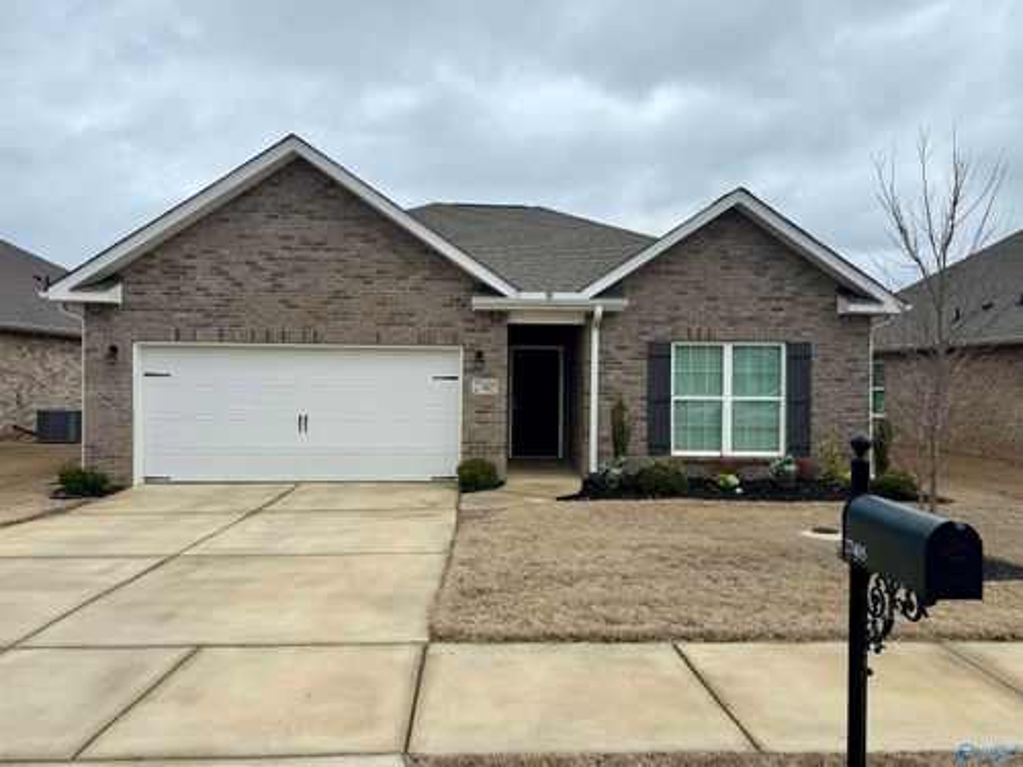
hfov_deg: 71.6
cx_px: 512
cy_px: 384
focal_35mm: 24
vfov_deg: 56.8
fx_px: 709
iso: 80
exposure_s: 1/2252
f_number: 1.78
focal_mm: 6.76
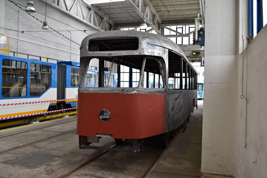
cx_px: 134
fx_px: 245
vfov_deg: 40.0
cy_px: 89
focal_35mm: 33
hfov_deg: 57.2
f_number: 6.3
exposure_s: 1/160
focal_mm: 22
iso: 400
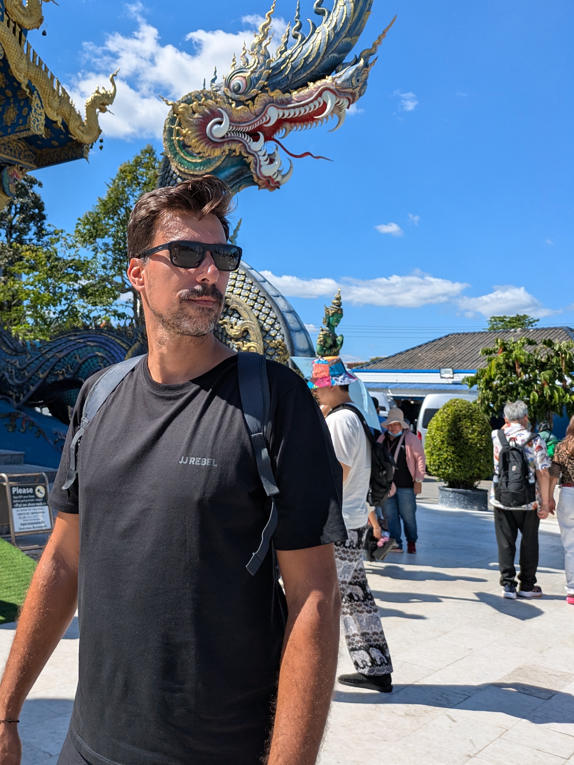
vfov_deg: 52.3
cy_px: 315
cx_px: 180
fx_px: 773
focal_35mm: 35
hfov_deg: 40.1
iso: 50
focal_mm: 5.43
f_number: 1.89
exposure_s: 1/1919
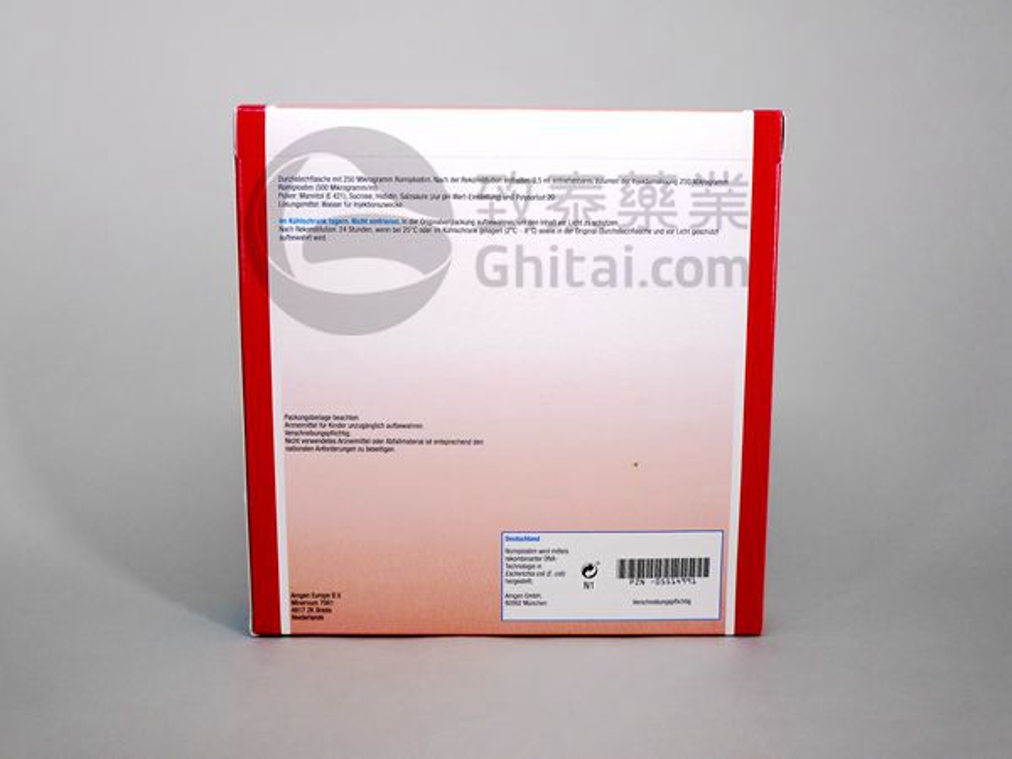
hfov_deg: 56.8
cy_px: 380
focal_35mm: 32
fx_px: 936
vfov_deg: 44.2
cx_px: 506
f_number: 3.2
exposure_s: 1/500
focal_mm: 6.8
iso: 80
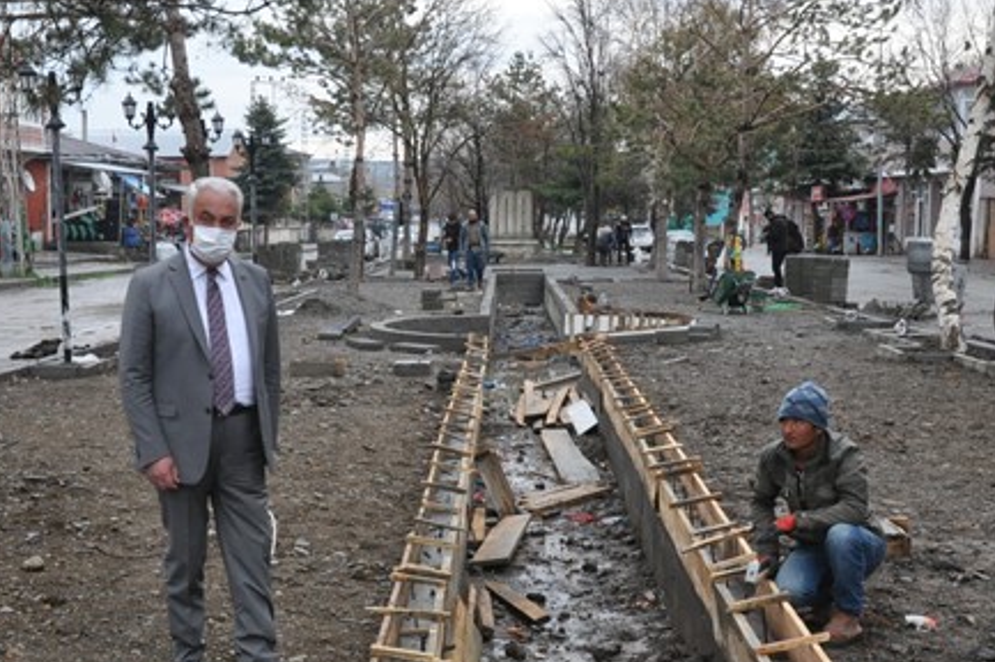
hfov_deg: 31.8
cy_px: 453
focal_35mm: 63
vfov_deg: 21.4
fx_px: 1740
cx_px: 384
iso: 1000
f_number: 11
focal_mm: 28
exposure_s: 1/125
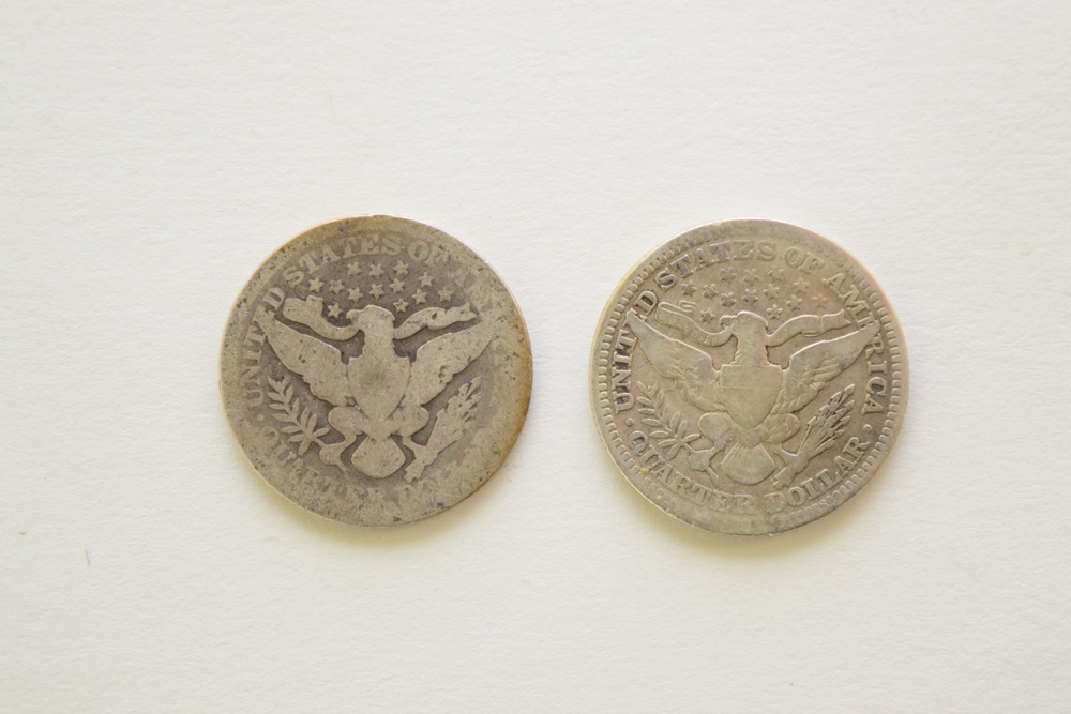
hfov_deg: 24.6
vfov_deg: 16.6
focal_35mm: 82
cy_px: 357
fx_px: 2455
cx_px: 536
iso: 720
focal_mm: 55
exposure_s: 1/125
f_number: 5.6
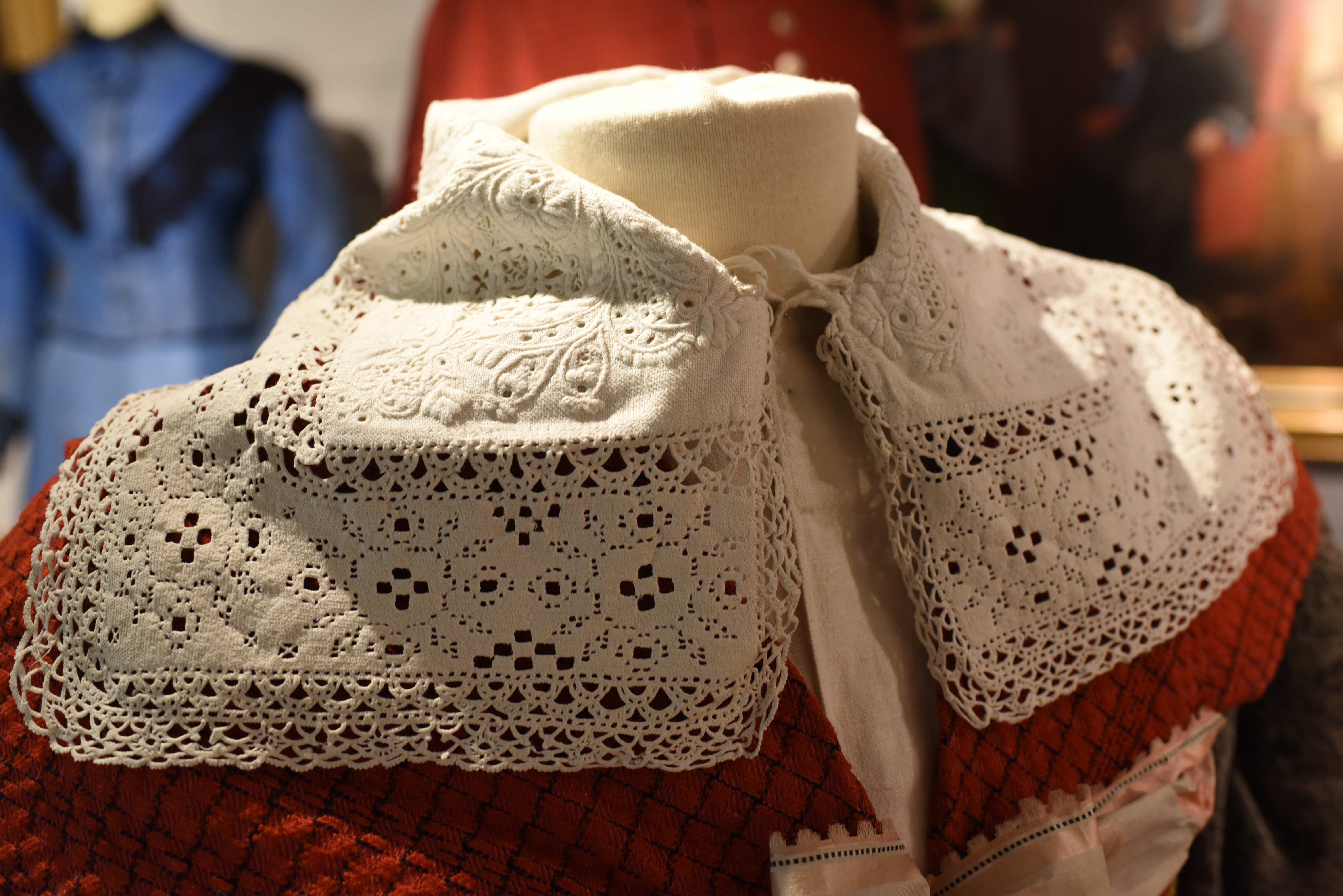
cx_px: 672
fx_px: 1306
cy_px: 448
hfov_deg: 54.4
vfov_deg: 37.9
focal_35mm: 35
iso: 1000
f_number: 4.5
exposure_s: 1/80
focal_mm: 35
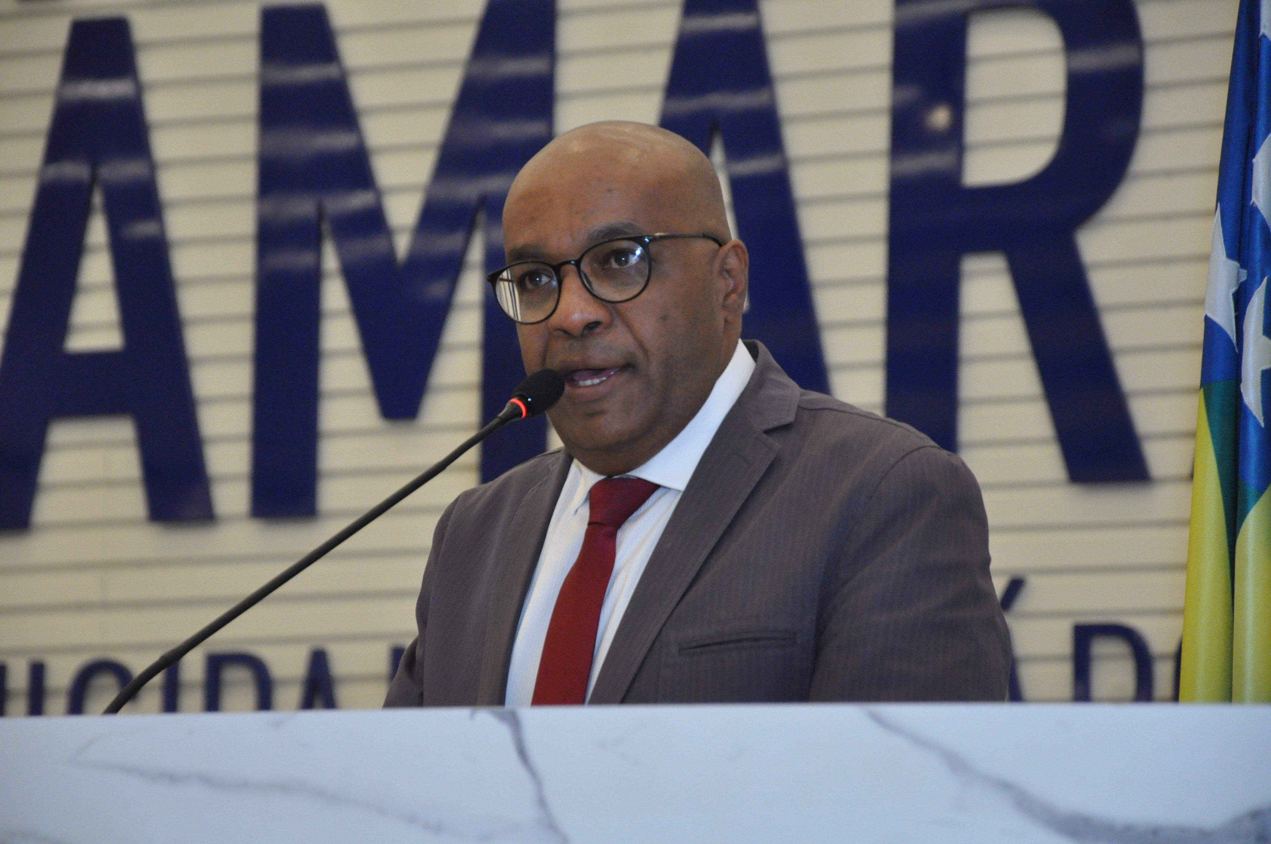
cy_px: 422
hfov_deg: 13.1
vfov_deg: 8.7
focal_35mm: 158
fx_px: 5554
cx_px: 636
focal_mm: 105
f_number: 5.6
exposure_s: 1/100
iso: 2500
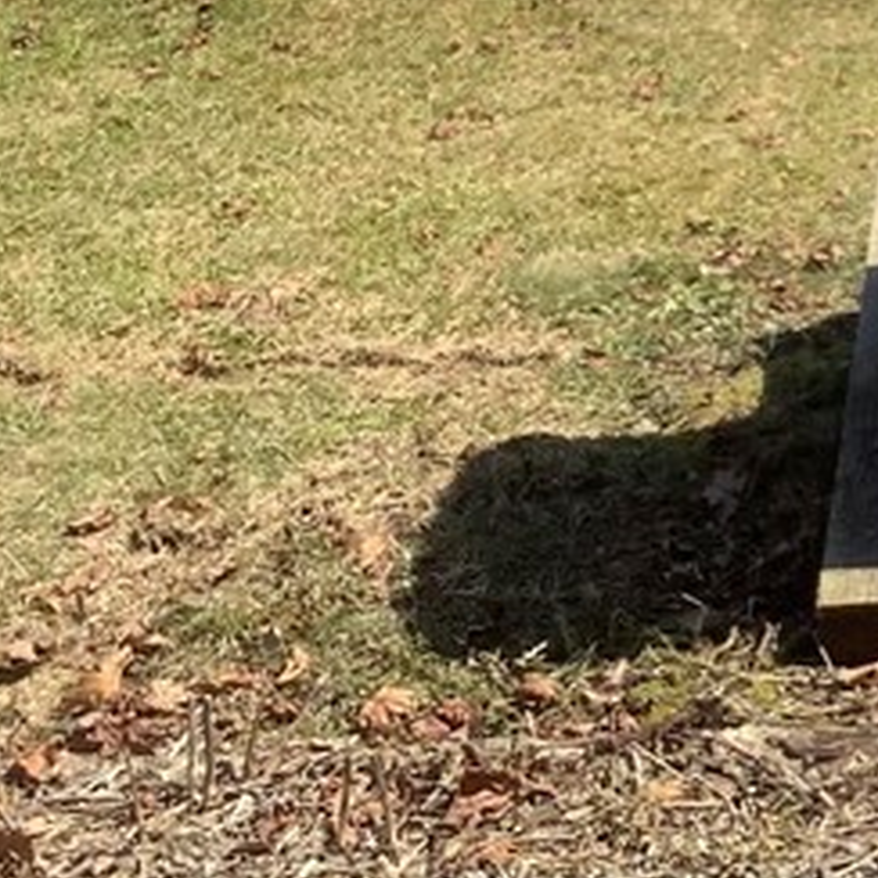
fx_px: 3300
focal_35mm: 115
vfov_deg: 15.1
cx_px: 1306
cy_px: 309
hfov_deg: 14.2
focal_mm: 3.3
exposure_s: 1/776
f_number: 2.4
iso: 25
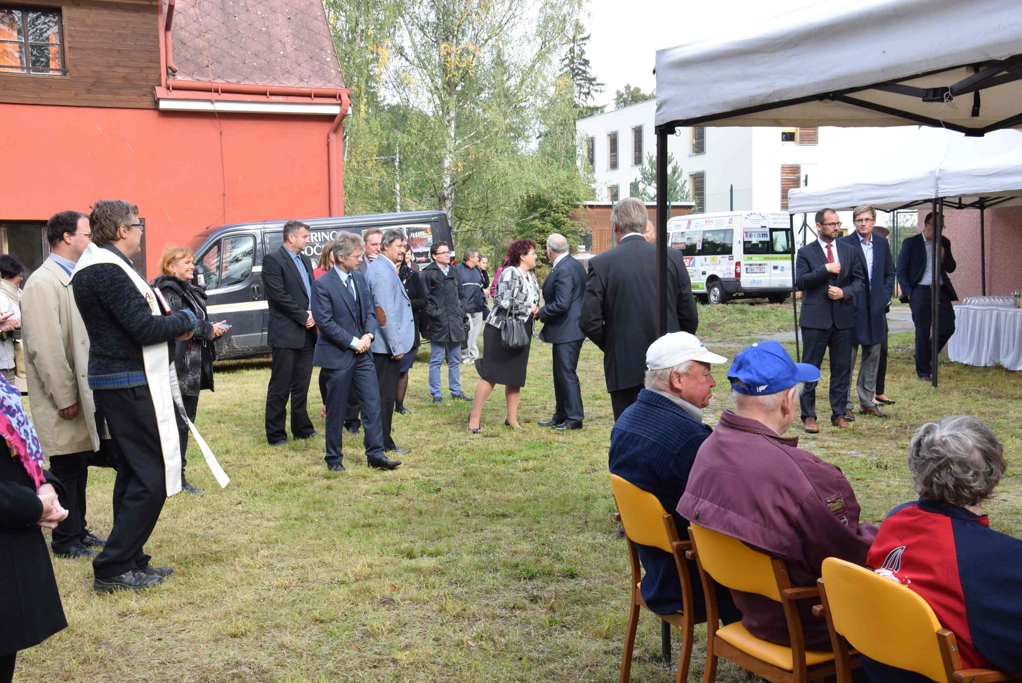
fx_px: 1364
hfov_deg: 41.1
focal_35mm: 48
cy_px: 342
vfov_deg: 28.1
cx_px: 511
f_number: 9
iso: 400
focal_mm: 32
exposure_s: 1/100
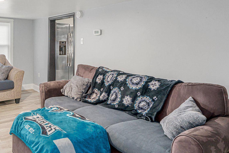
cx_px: 63
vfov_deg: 44.1
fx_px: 184
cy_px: 48
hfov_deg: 60.9
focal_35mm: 29
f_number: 7.1
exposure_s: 1/6
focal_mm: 16
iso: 320
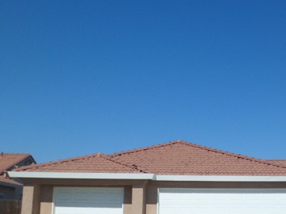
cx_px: 206
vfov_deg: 31.3
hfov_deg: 40.4
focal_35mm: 46
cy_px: 141
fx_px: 380
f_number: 9.4
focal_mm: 4.9
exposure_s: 1/250
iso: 80
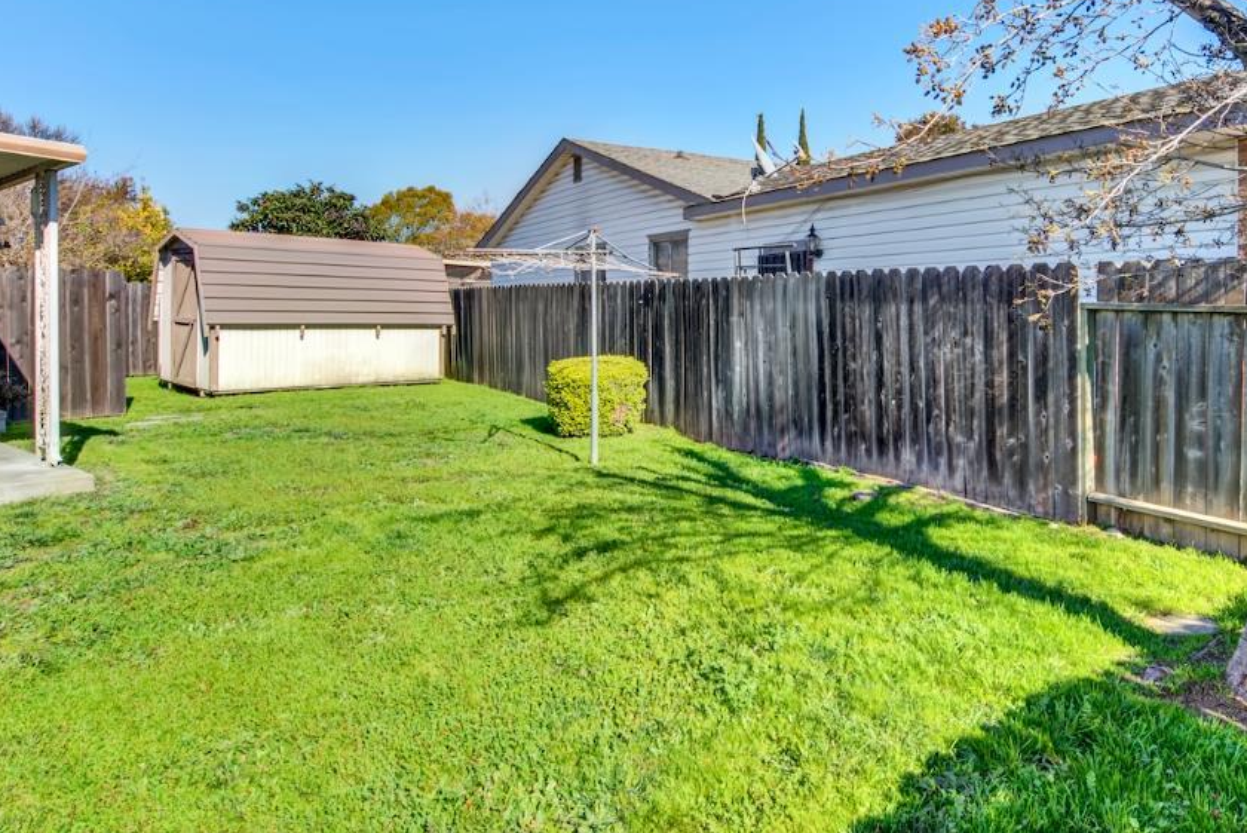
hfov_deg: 70.7
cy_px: 321
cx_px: 748
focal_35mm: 25
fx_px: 866
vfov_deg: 50.9
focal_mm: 14
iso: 100
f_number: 14
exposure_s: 1/50
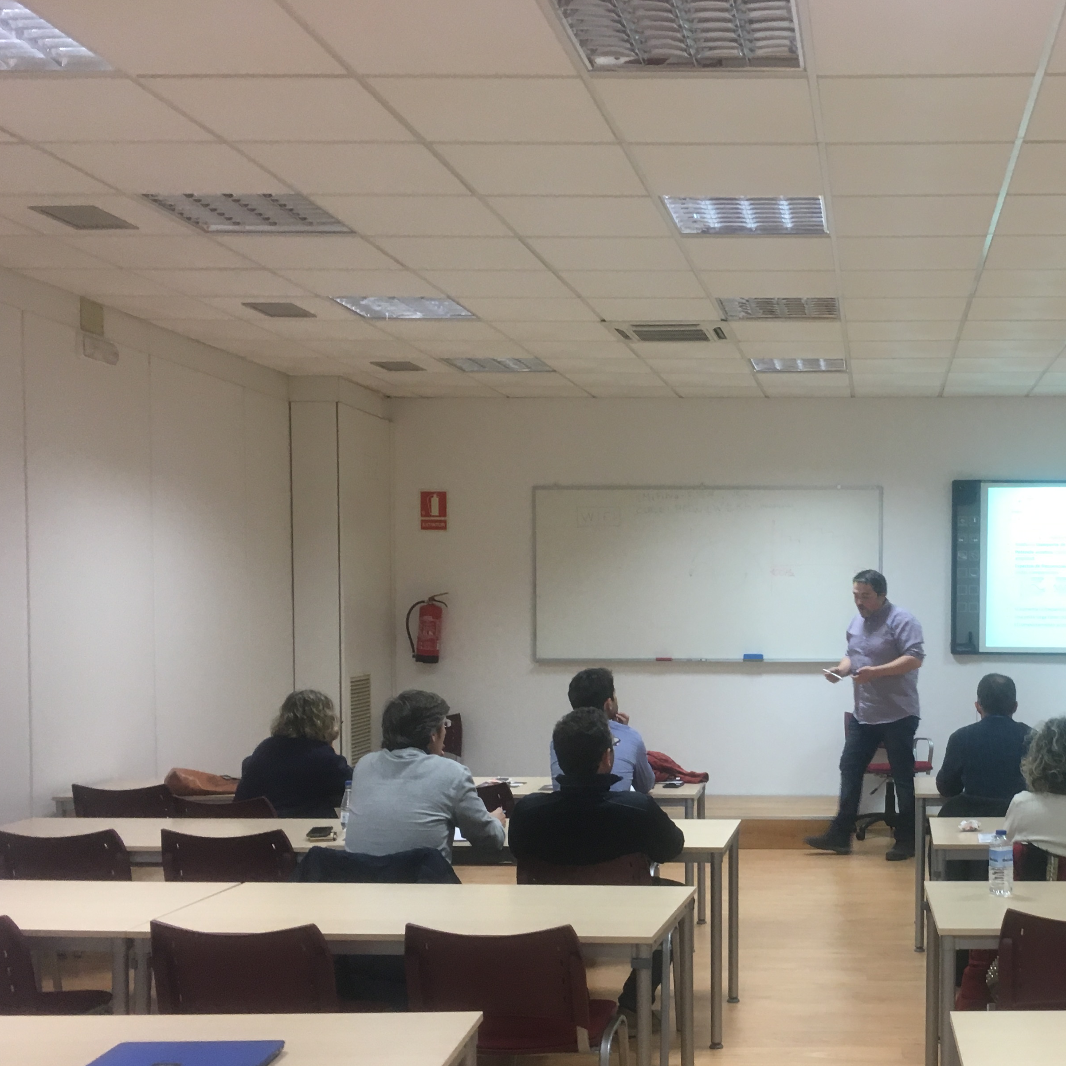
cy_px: 647
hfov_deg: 37.7
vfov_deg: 39.0
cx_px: 854
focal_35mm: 43
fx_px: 1498
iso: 100
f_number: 2.2
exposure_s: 1/33
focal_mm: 4.15
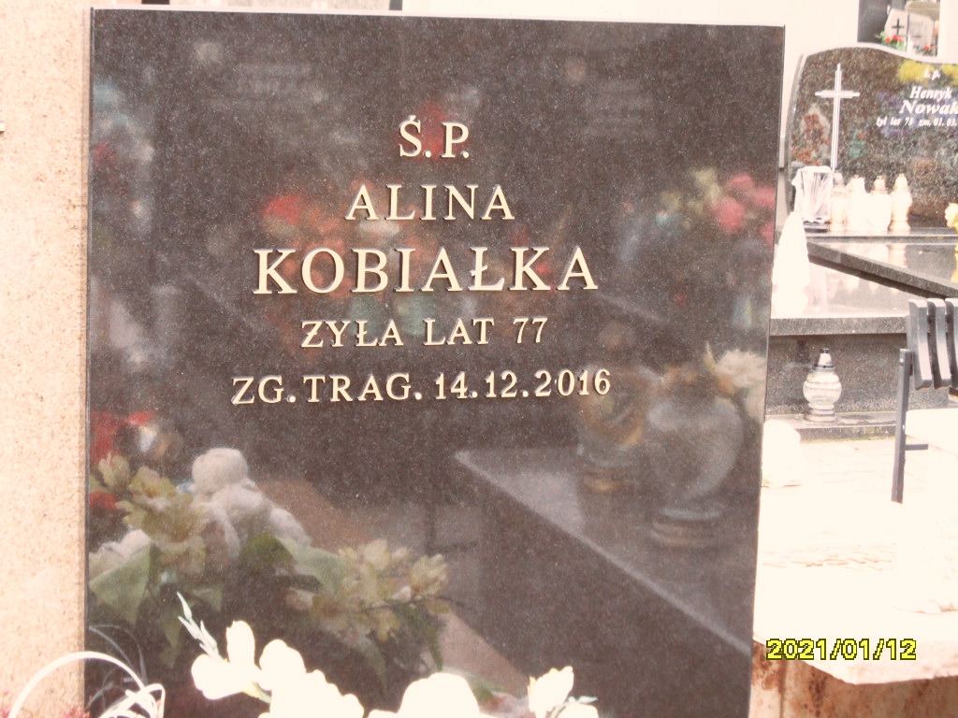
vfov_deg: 18.4
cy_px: 359
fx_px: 2214
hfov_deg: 24.4
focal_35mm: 80
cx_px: 479
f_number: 4.2
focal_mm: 13.2
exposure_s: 1/45
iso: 320
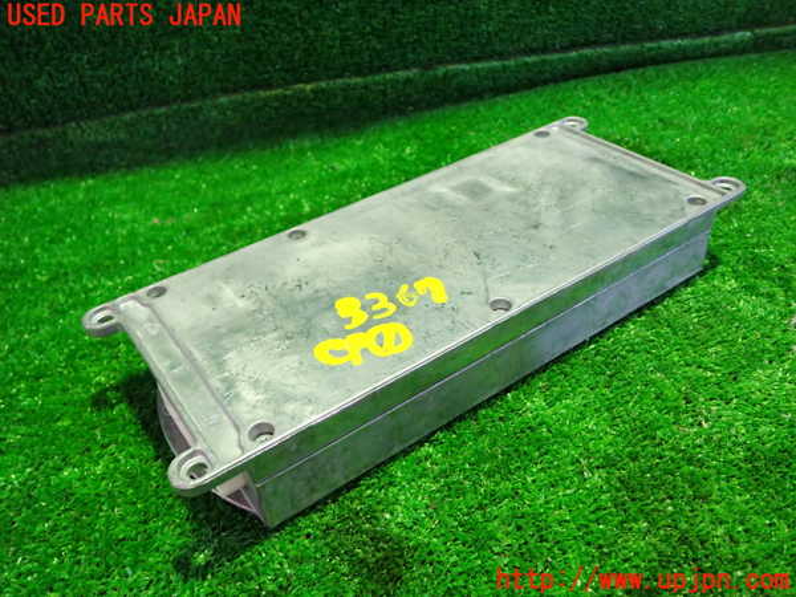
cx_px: 398
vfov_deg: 46.8
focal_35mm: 30
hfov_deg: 60.0
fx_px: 690
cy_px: 298
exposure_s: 1/30
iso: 640
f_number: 2.3
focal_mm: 5.4
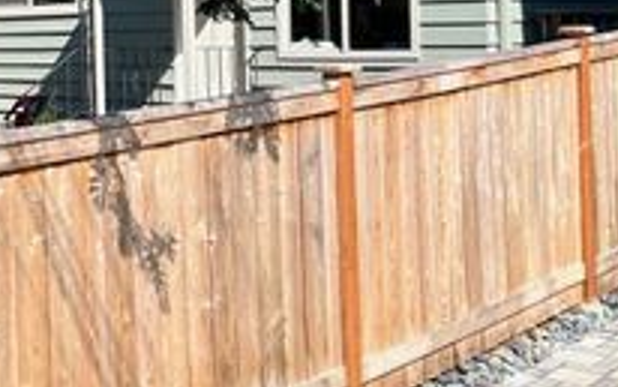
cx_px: -60
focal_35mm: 67
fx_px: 1129
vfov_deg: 18.9
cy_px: -8
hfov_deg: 27.9
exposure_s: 1/3460
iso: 50
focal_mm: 5.7
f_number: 1.5
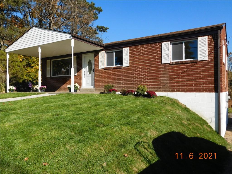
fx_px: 188
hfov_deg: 63.4
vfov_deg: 49.7
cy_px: 87
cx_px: 116
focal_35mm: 28
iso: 125
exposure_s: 1/500
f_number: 6.4
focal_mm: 4.9
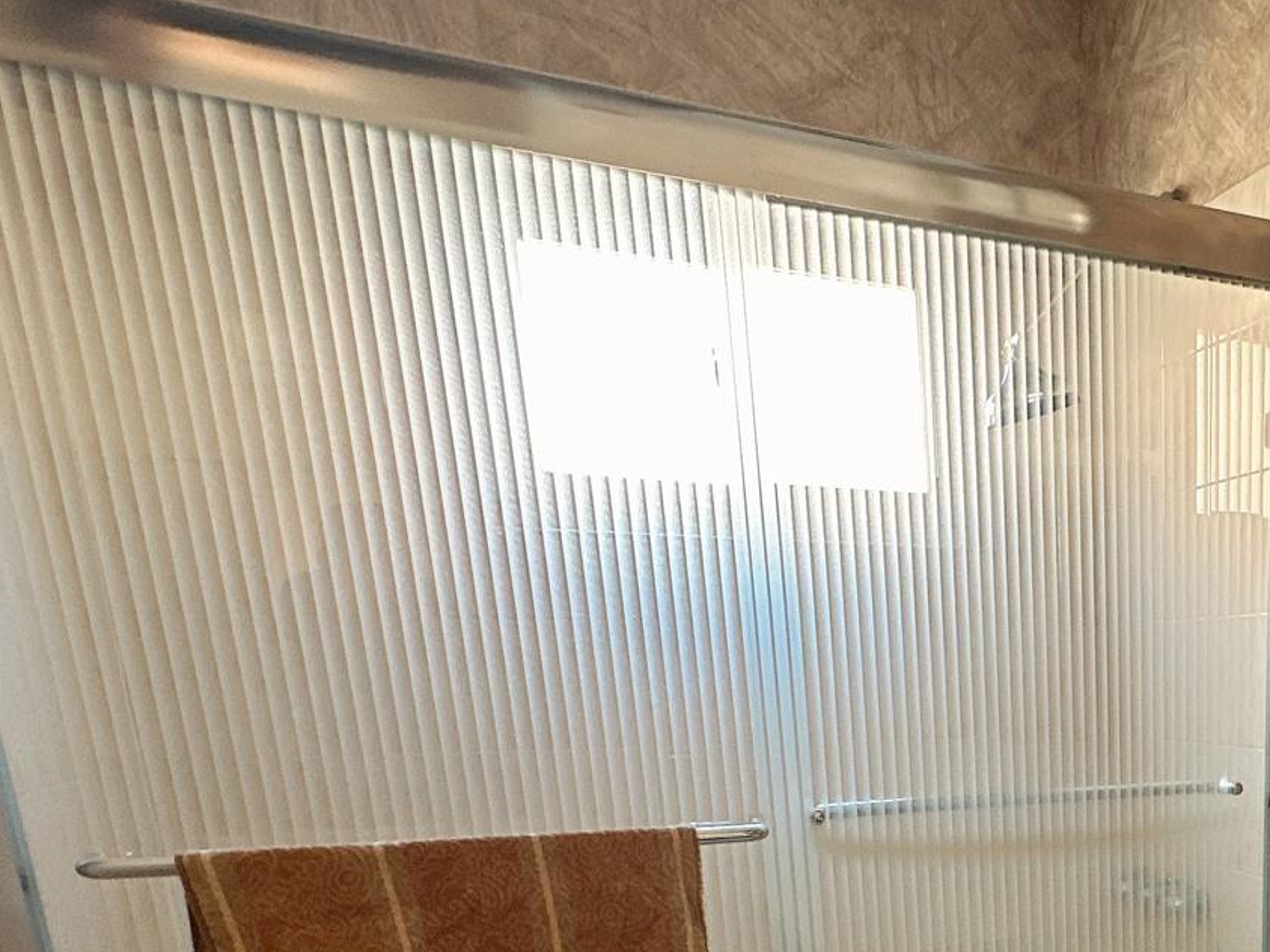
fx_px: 1247
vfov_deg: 36.8
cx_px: 1183
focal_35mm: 34
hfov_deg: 47.5
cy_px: 987
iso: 250
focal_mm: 2.22
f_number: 2.2
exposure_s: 1/60
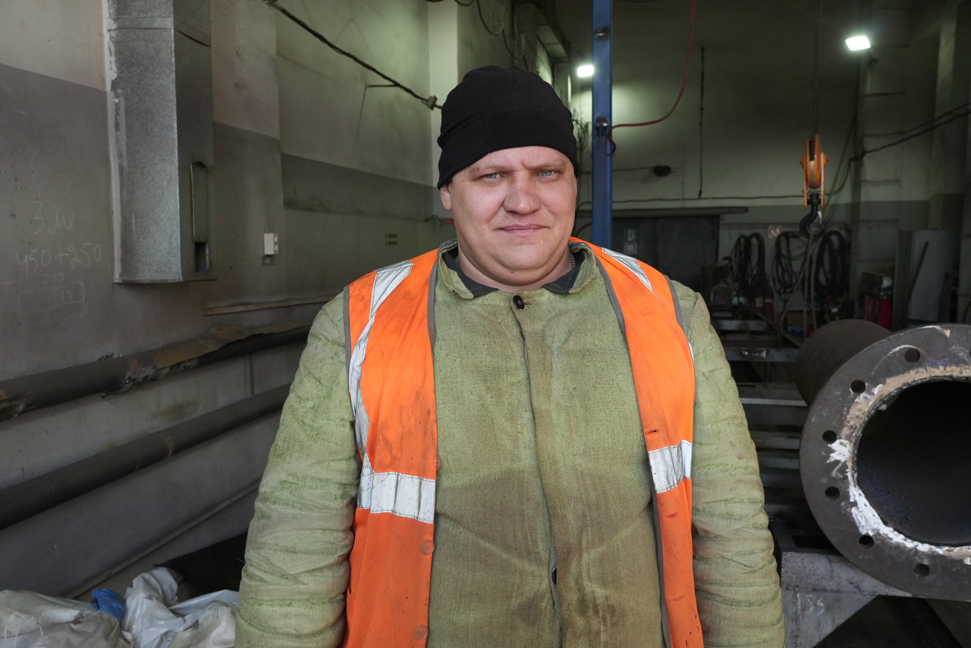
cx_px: 486
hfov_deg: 58.7
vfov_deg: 41.1
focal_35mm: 32
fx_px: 863
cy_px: 324
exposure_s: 1/400
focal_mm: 32
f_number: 9
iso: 2500
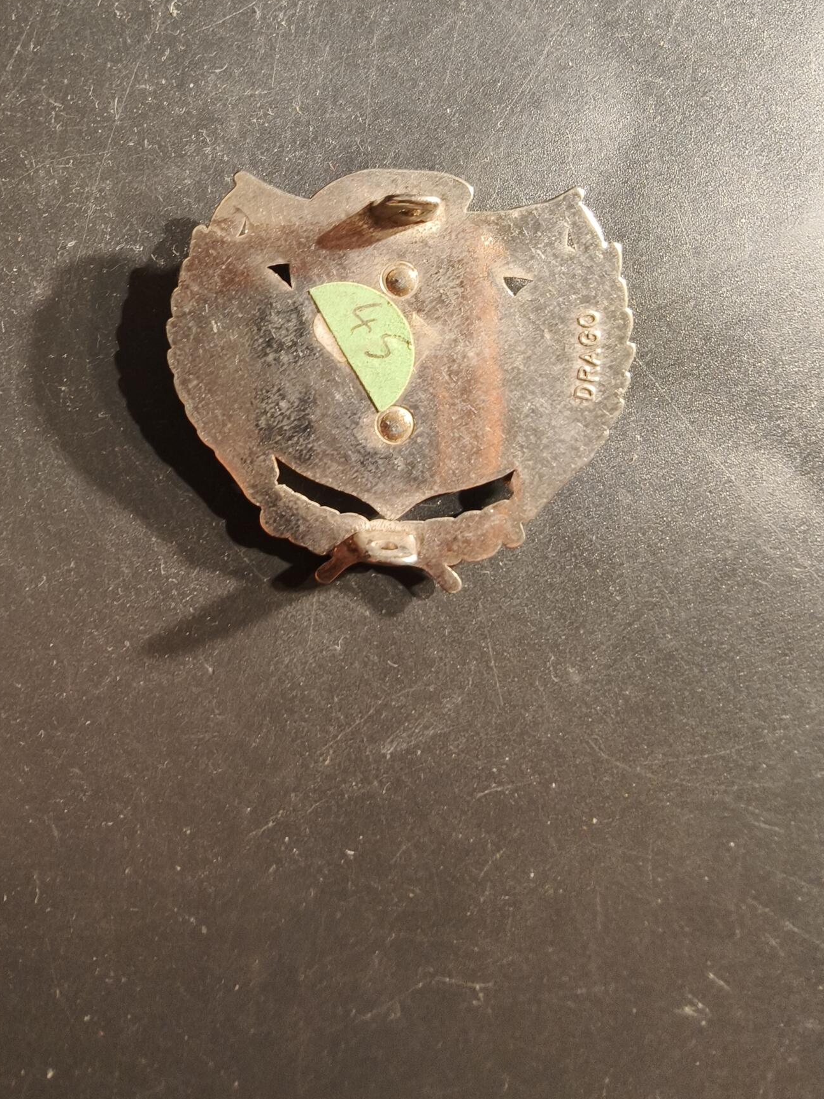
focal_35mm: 24
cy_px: 535
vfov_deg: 71.6
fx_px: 762
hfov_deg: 56.8
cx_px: 423
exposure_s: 1/33.3
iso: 400
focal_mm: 2.32
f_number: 2
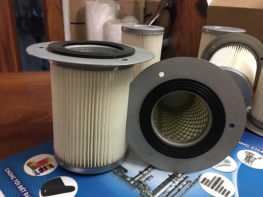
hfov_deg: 61.7
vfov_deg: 48.2
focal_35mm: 29
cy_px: 98
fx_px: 220
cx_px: 132
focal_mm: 4.15
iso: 125
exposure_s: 1/8
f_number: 2.2
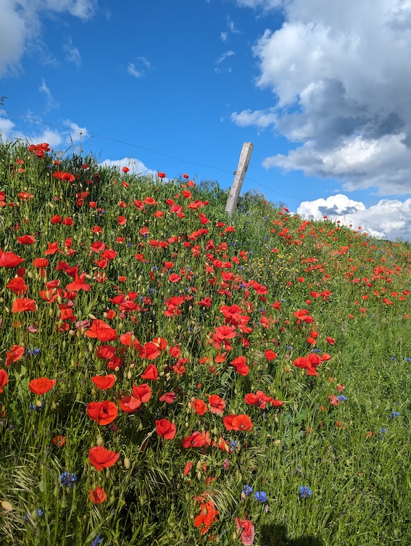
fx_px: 379
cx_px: 206
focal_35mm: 24
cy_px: 273
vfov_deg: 71.5
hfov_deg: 56.9
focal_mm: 6.81
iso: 47
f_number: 1.85
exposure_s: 1/2899
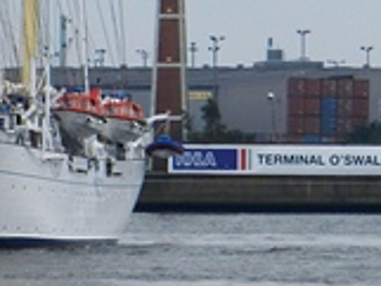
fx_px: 8250
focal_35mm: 749
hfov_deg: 2.6
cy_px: -225
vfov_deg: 2.0
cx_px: -24
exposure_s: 1/500
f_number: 5.3
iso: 160
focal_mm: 34
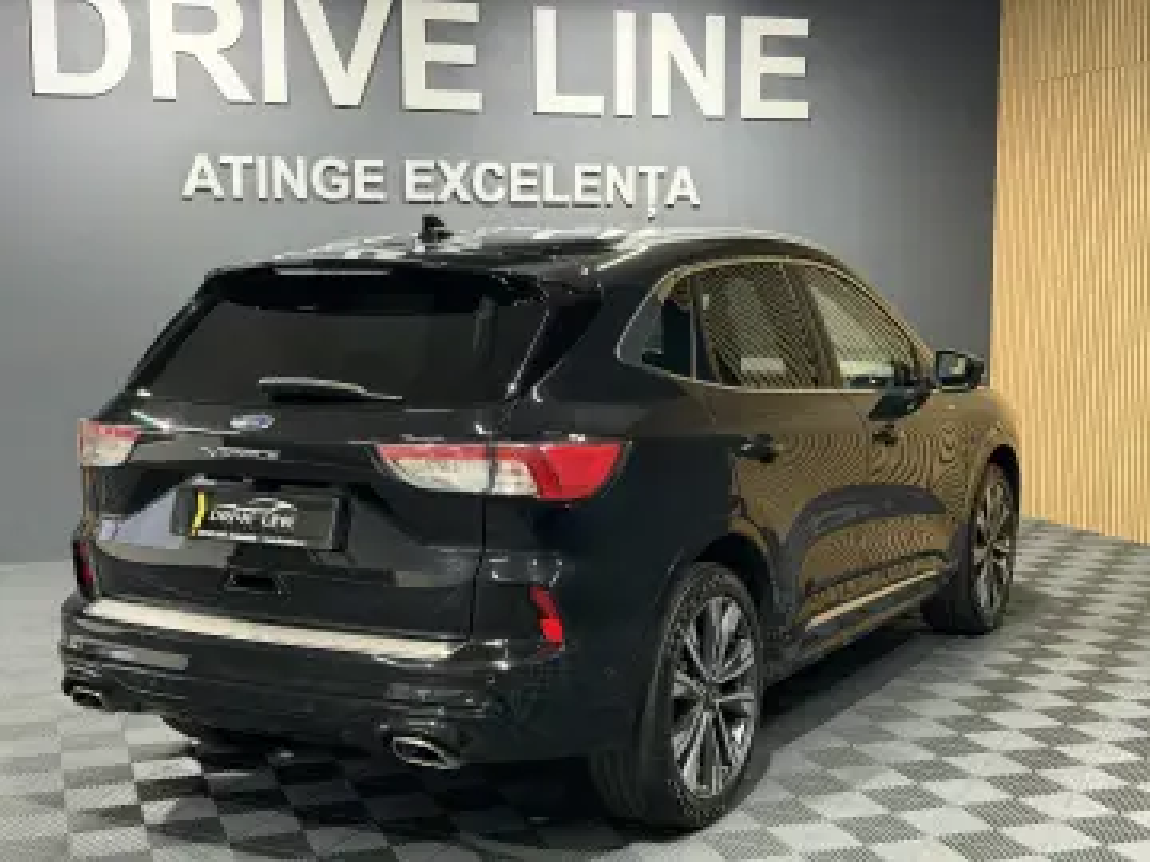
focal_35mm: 48
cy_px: 431
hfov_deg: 39.7
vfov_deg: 30.3
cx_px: 575
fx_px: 1595
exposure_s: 1/50
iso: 200
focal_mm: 6.76
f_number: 1.78
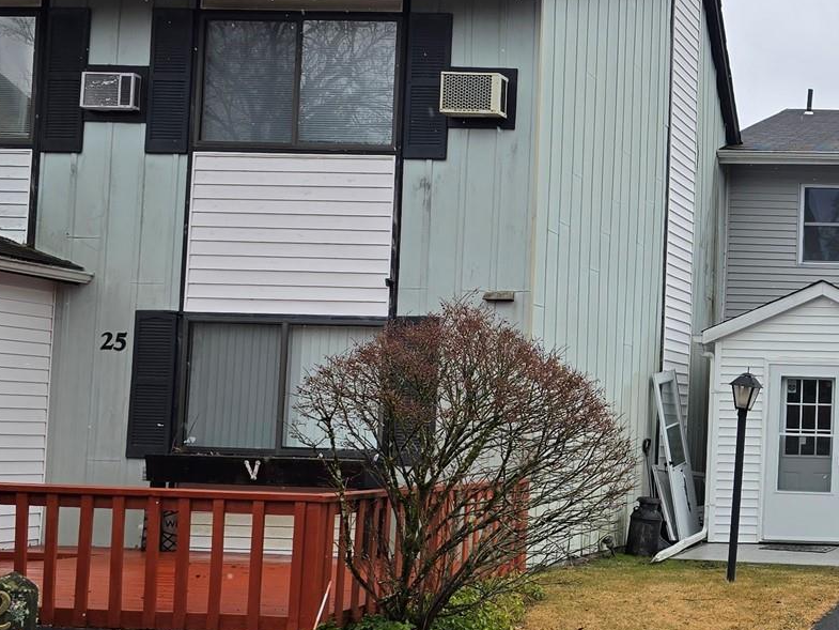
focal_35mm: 60
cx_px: 925
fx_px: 1454
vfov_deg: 24.4
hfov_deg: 29.1
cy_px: 354
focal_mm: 6.3
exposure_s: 1/419
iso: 12
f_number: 1.7
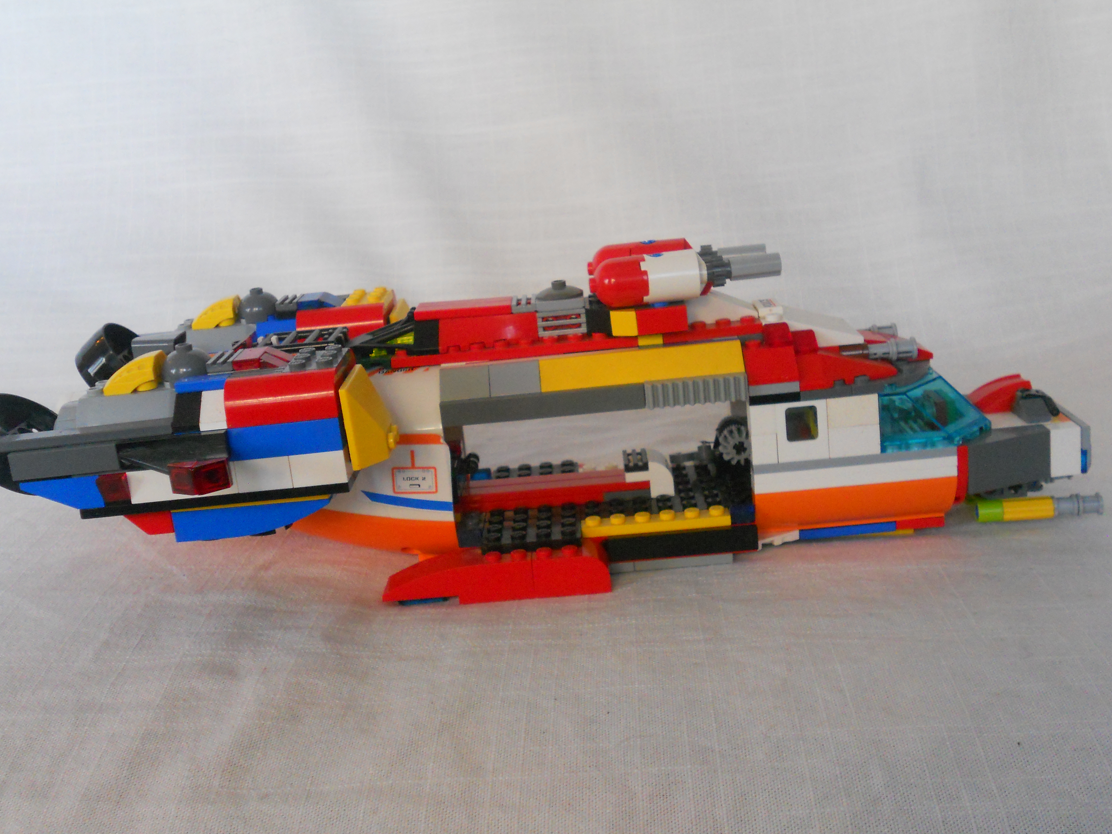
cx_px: 547
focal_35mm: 41
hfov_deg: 45.8
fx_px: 1317
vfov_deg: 35.1
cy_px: 450
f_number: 3.9
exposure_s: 1/13
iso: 400
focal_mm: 6.9
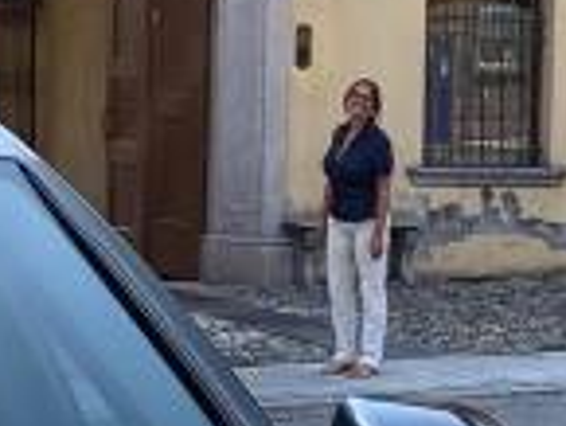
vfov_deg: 8.1
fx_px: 3011
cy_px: 317
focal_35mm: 184
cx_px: 199
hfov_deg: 10.7
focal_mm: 4.25
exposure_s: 1/461
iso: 25
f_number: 1.8
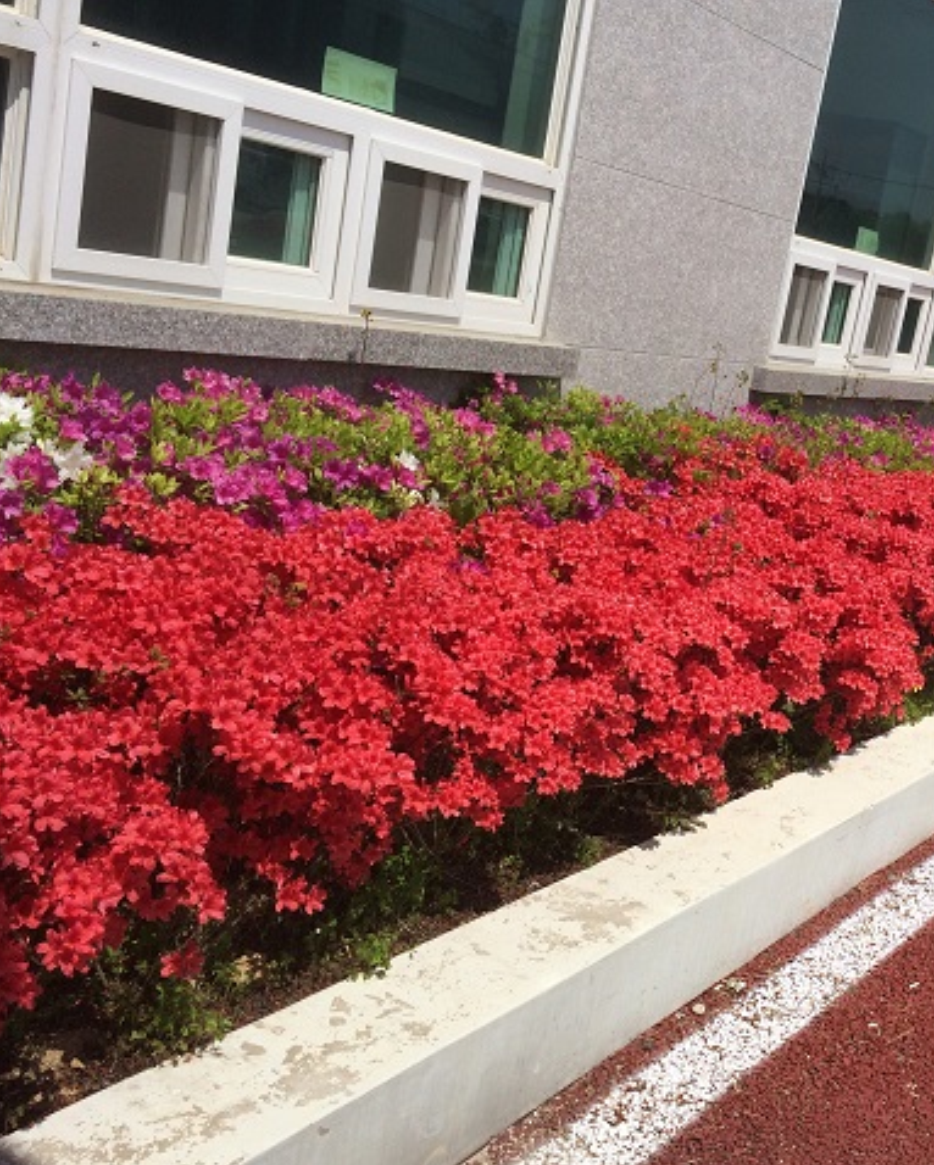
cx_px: 786
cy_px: 595
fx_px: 1381
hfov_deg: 35.8
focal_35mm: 40
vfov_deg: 45.8
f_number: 2.2
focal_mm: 4.12
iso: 40
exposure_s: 1/4115
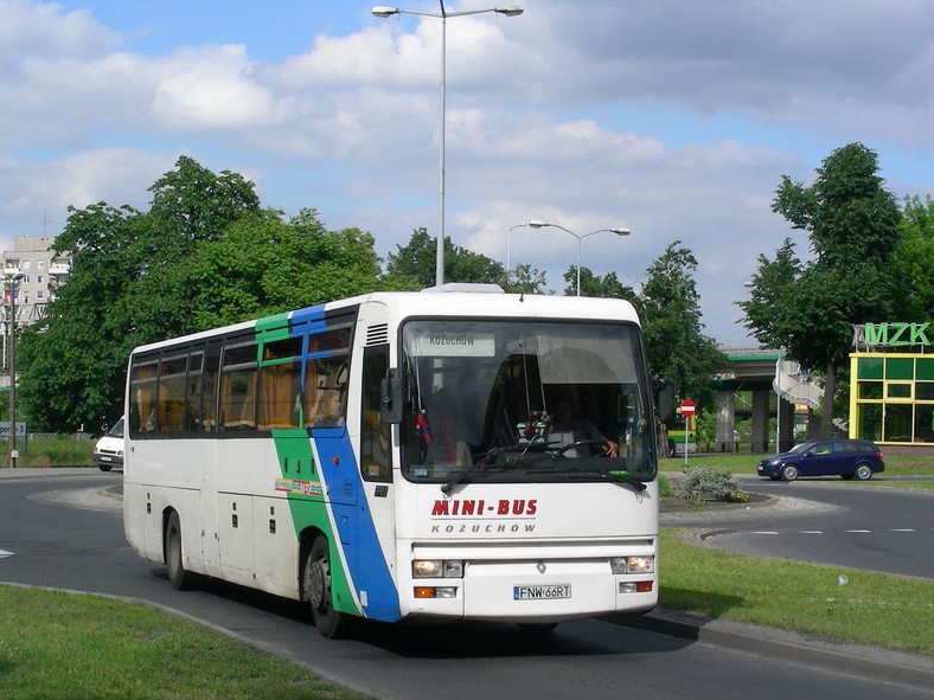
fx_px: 1943
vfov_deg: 20.4
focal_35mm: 72
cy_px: 397
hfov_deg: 27.0
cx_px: 421
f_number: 5.6
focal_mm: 10.5
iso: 50
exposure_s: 1/376
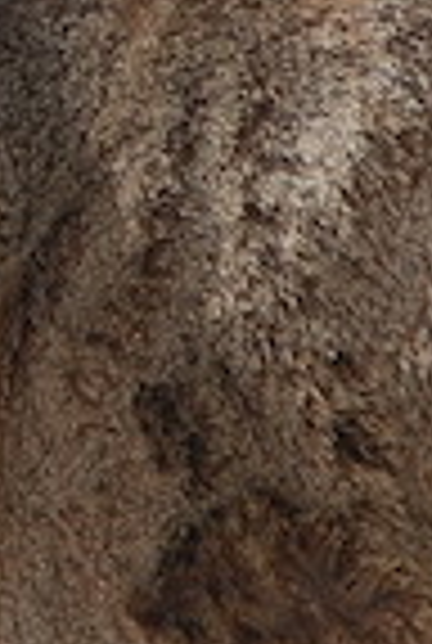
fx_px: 28462
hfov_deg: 0.9
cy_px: 133
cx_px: -320
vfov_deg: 1.3
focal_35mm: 1589
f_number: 5.6
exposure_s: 1/2000
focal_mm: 200
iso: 280
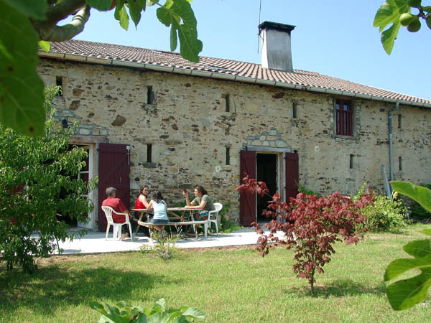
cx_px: 216
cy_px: 162
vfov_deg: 41.8
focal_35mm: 34
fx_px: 423
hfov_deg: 54.0
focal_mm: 7.13
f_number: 4
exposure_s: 1/396
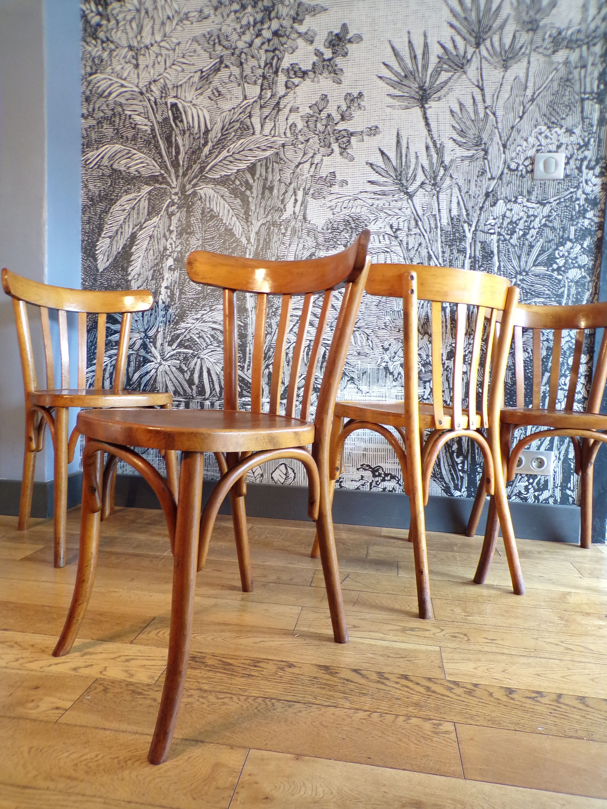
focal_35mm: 24
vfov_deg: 71.6
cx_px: 304
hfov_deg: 56.8
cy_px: 404
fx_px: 561
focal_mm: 4.3
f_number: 3
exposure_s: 1/18
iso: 200
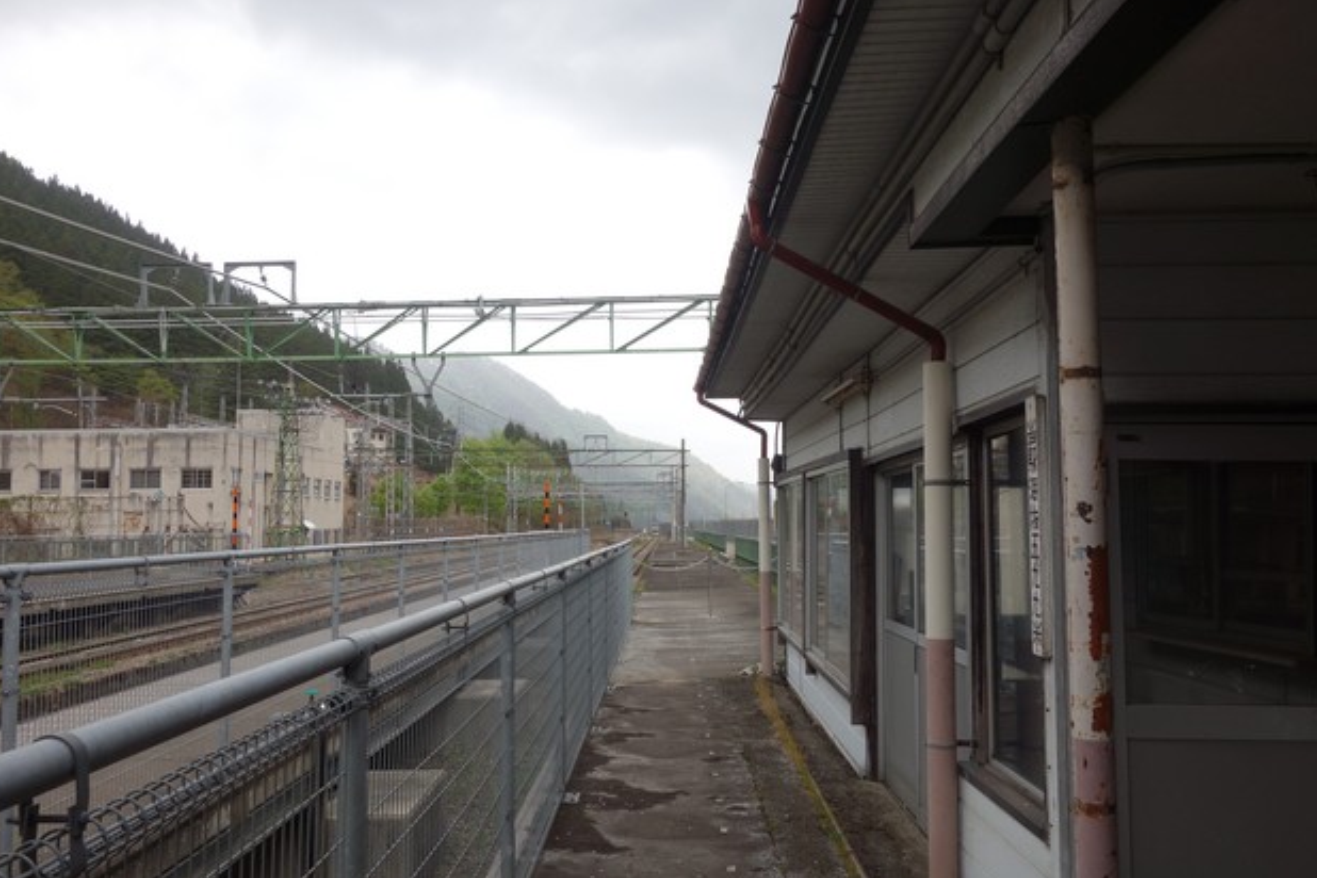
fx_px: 1061
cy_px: 434
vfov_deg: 45.0
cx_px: 641
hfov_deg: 63.6
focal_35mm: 29
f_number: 5.6
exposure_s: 1/125
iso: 125
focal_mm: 10.4
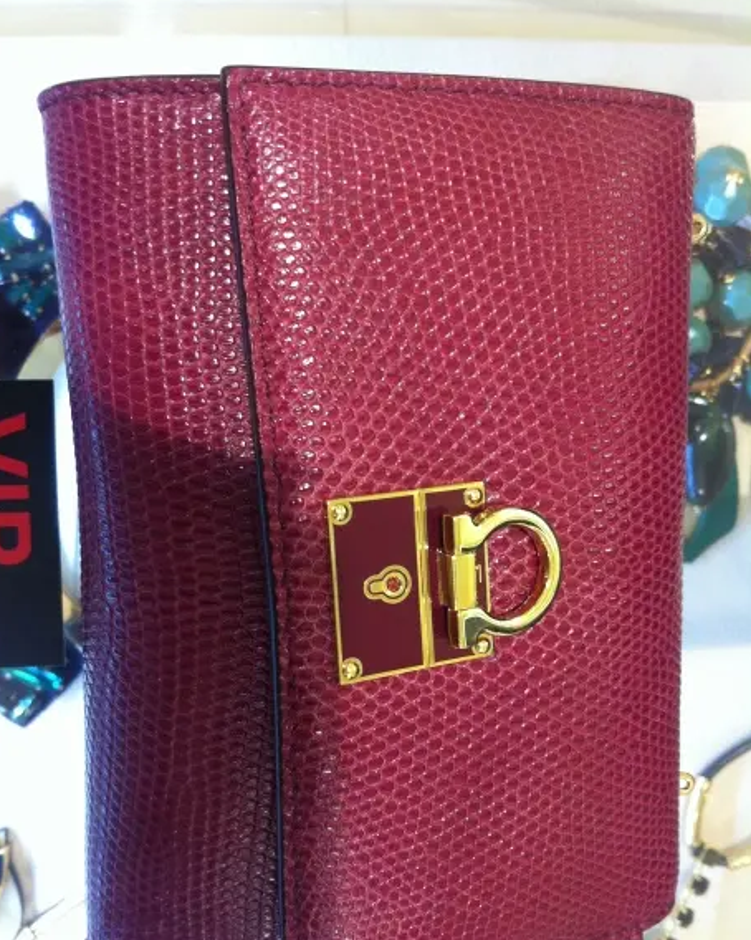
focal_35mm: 37
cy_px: 498
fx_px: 1029
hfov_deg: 40.1
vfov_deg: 49.1
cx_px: 372
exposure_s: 1/17
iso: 200
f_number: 2.8
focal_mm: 3.85
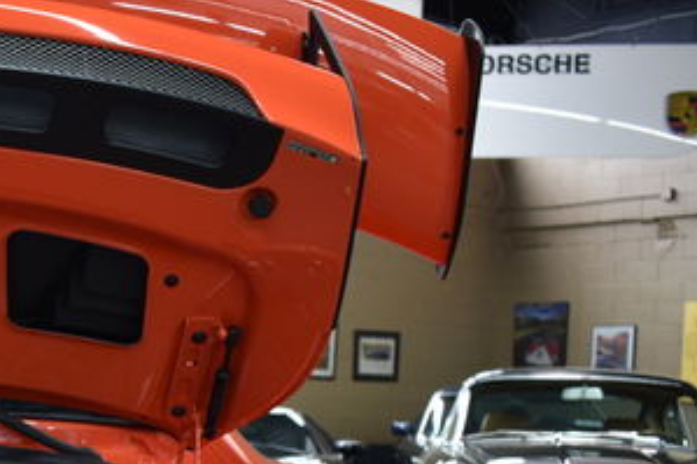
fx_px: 1490
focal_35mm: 77
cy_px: 522
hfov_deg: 23.9
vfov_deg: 17.1
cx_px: -142
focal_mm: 20
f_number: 3.8
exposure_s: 1/30
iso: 280
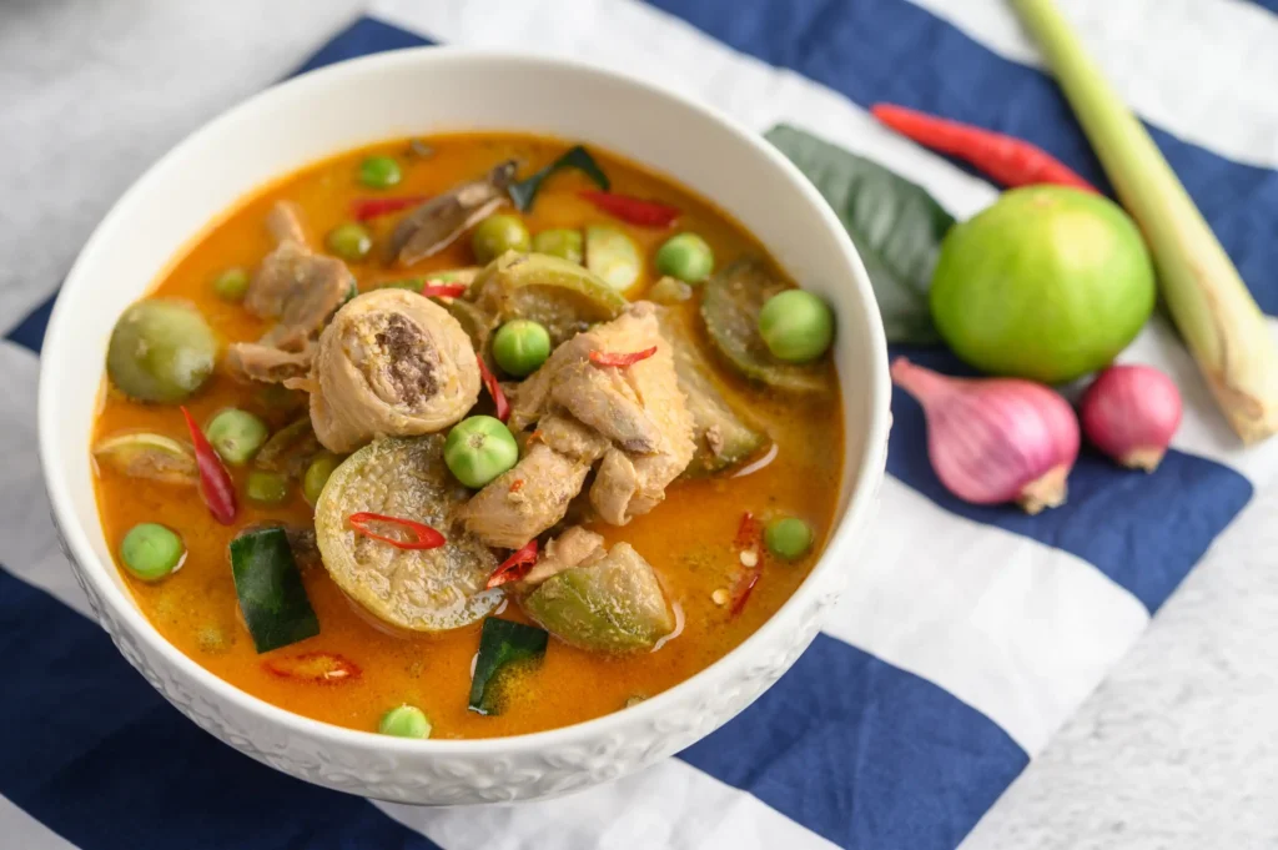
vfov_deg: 22.6
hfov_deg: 33.4
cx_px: 639
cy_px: 425
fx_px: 2128
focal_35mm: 60
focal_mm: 60
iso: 100
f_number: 5.6
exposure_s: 1/125
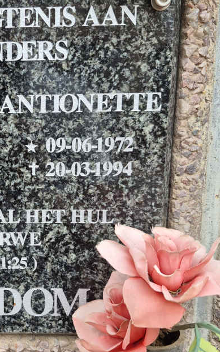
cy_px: 190
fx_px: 451
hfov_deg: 25.9
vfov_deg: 42.6
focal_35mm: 47
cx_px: -5
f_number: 1.8
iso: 64
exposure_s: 1/180
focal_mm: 5.4
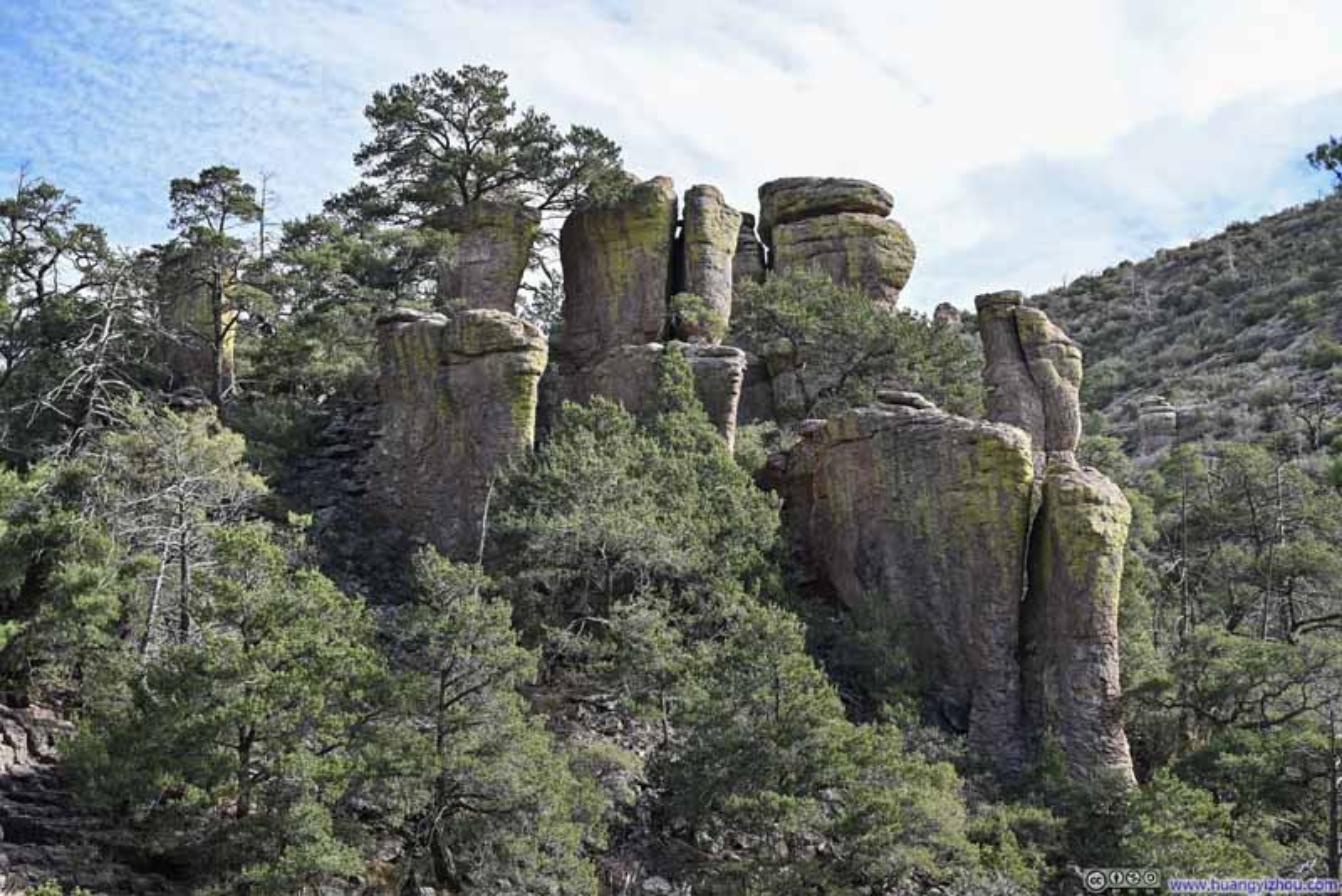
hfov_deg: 37.5
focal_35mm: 53
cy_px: 448
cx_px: 671
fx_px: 1976
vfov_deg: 25.5
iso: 100
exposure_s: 1/320
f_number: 4.5
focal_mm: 53
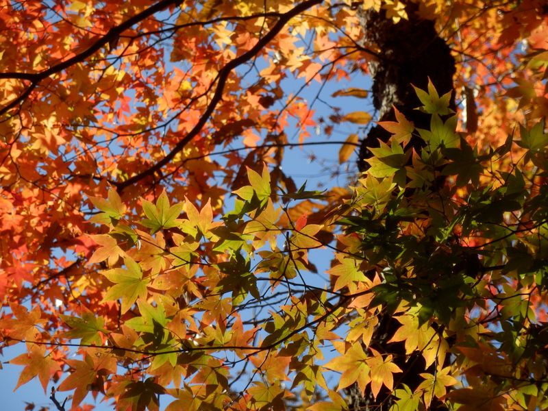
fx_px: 3451
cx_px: 274
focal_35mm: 218
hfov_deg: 9.1
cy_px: 206
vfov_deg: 6.8
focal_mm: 38.6
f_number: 5.8
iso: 80
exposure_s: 1/250
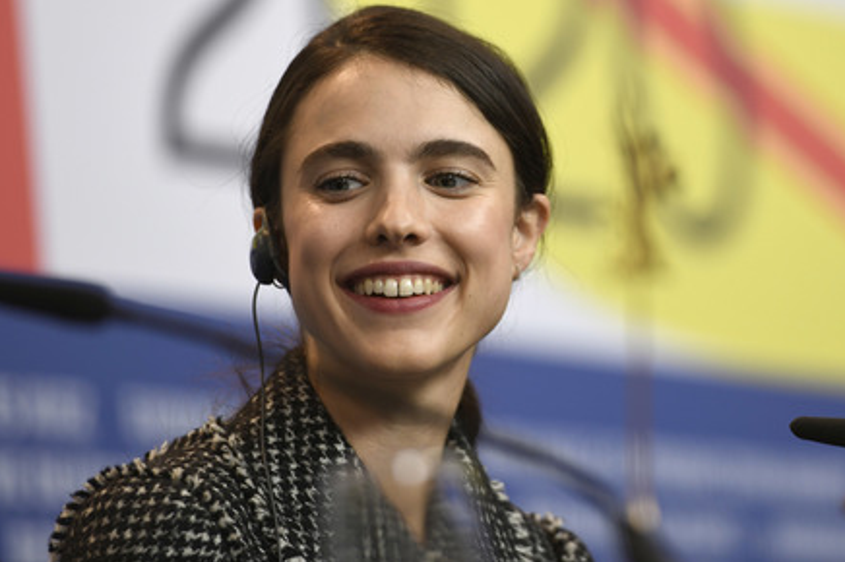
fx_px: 4855
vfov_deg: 6.6
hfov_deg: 9.9
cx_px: 420
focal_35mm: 207
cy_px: 275
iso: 800
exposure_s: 1/320
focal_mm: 200
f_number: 3.5
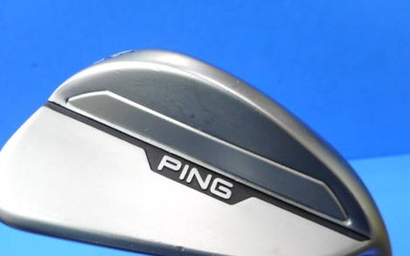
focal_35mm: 36
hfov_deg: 53.7
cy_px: 192
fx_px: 402
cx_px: 168
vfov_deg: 34.6
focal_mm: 4.5
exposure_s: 1/30
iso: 140
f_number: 3.7
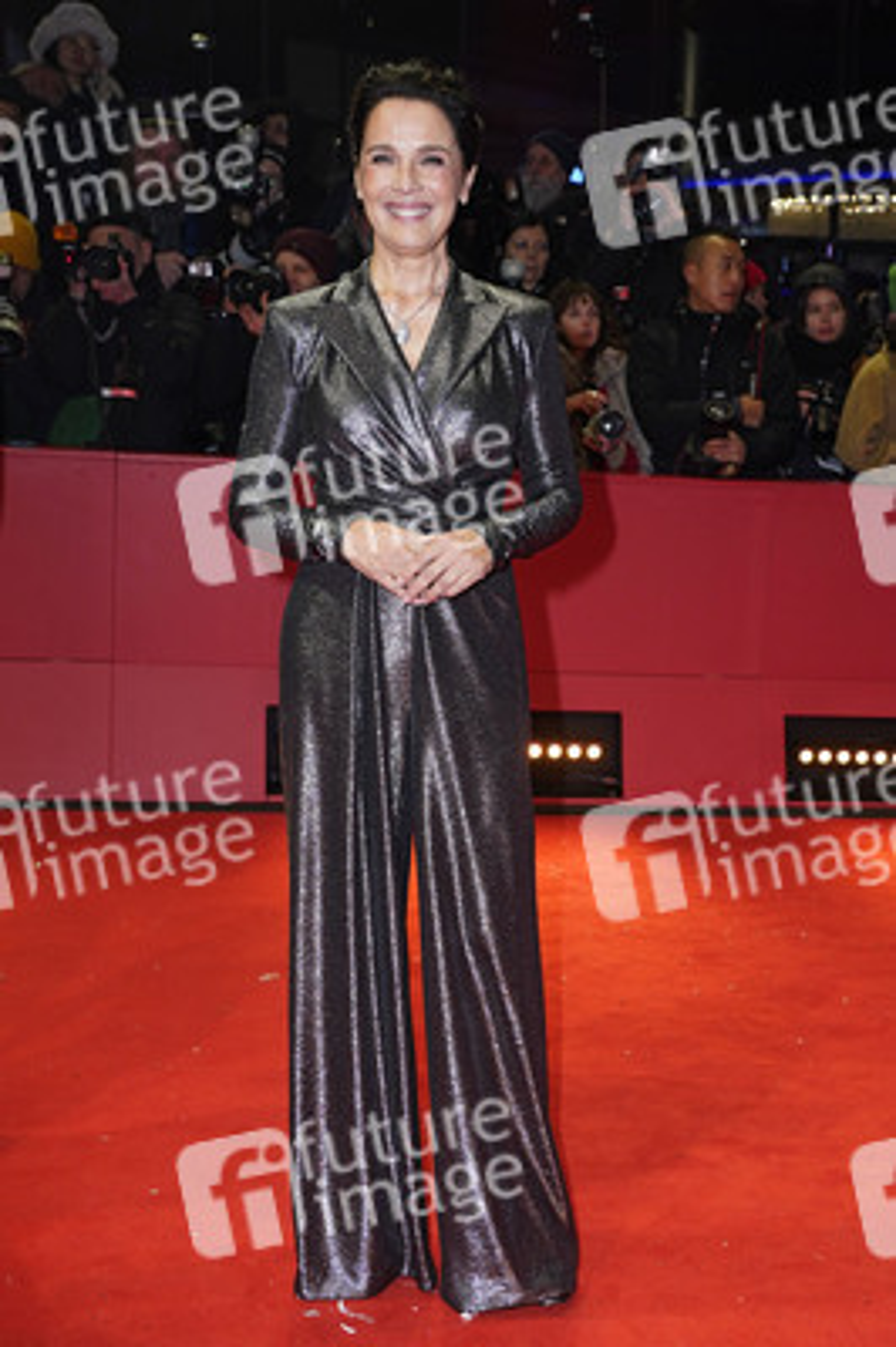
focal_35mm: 44
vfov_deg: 44.5
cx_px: 448
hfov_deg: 30.5
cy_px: 674
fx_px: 1645
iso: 800
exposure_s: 1/160
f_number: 5.6
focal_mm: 44
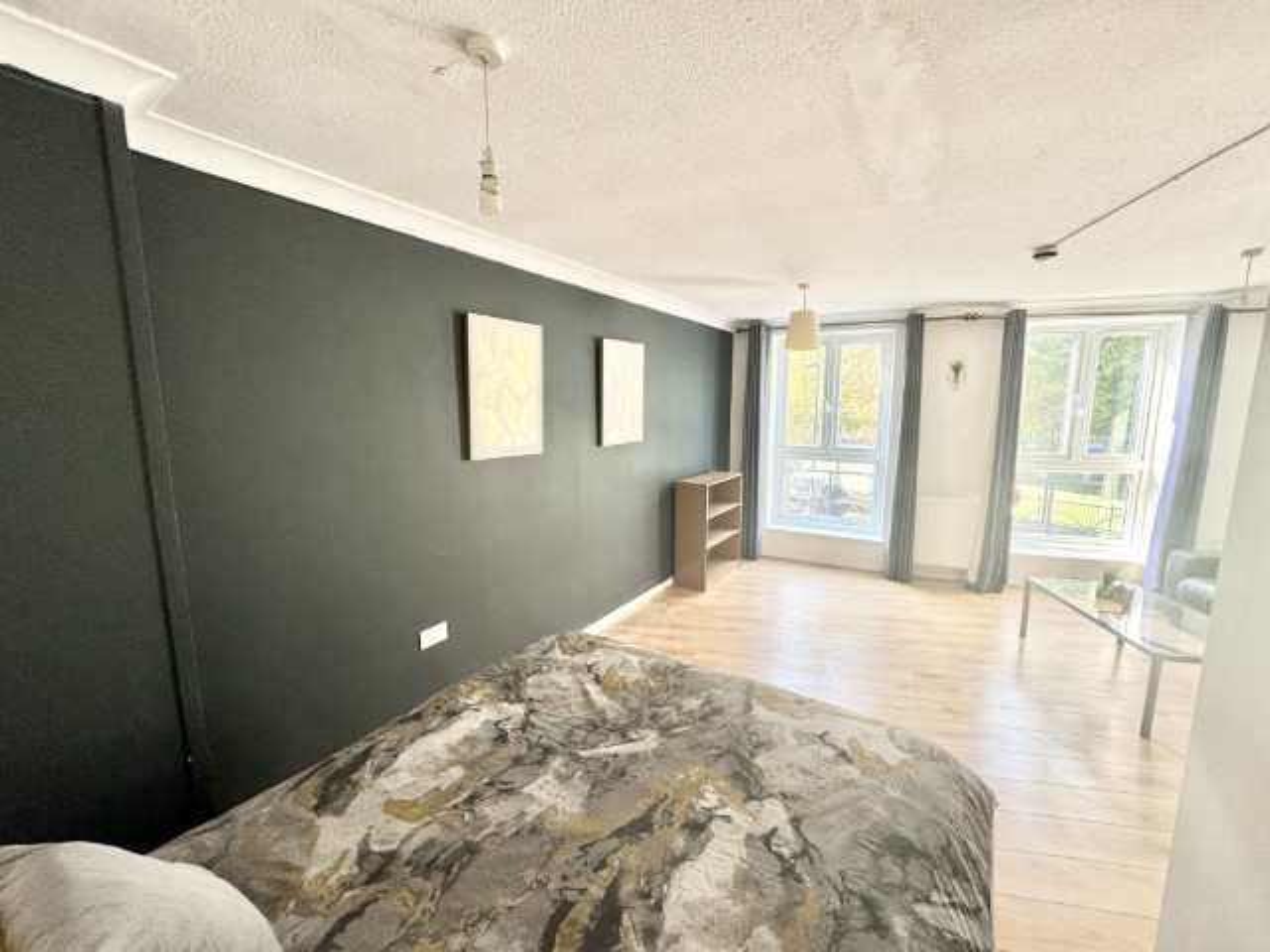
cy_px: 476
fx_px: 514
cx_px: 635
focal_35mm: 14
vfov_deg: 85.7
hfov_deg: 102.1
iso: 125
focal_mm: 2.22
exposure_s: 1/99
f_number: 2.2
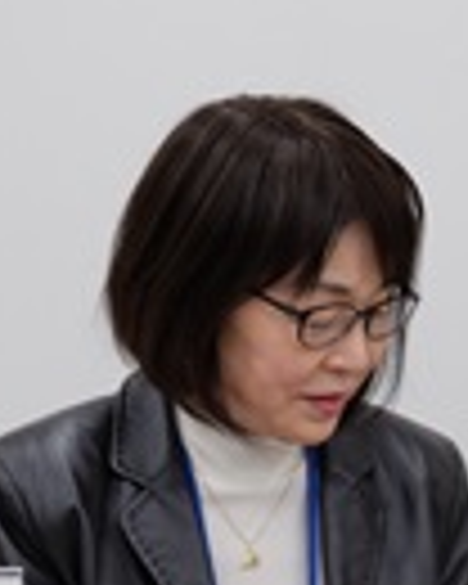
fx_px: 3342
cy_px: 531
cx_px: 688
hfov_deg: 7.9
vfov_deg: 10.0
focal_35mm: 193
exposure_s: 1/90
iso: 800
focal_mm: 44.4
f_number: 4
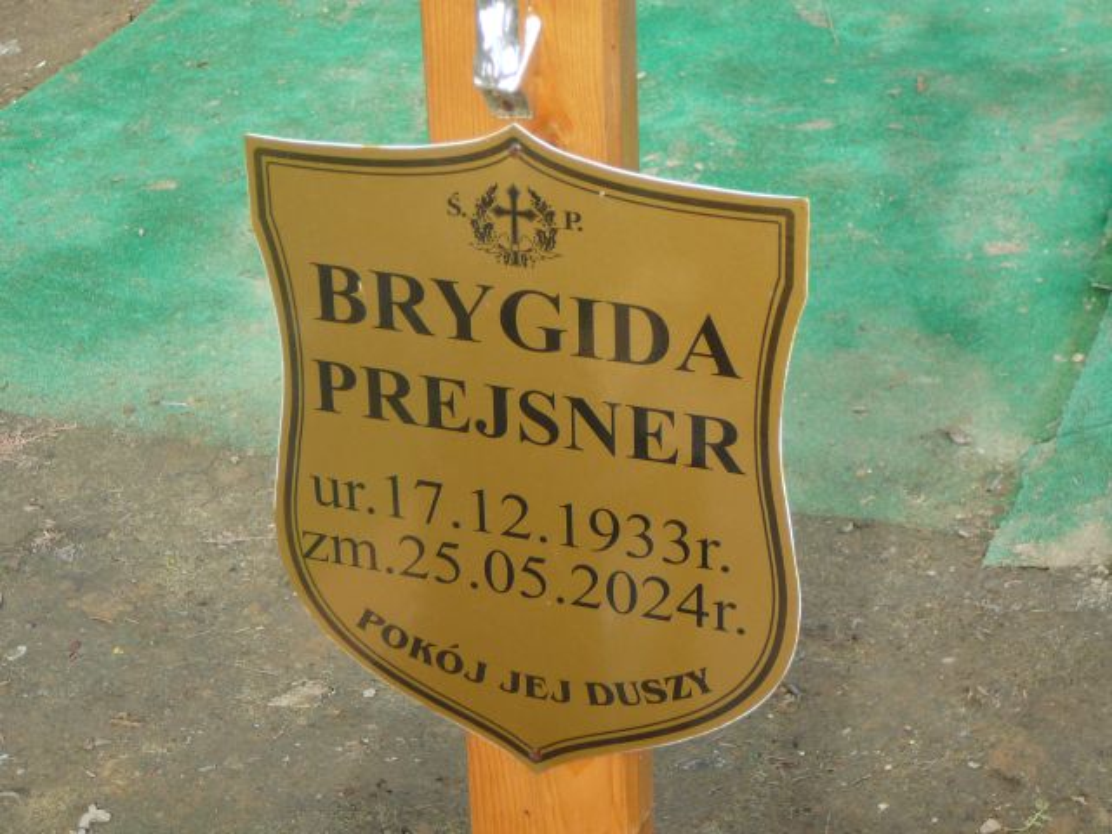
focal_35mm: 77
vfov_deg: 19.1
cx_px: 556
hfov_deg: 25.3
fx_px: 2474
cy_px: 417
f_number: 3.7
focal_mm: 11.5
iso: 80
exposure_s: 1/320
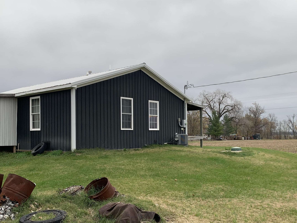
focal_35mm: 37
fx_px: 317
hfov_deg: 50.0
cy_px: 128
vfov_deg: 38.6
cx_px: 130
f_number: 1.8
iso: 25
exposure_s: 1/347
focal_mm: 4.25
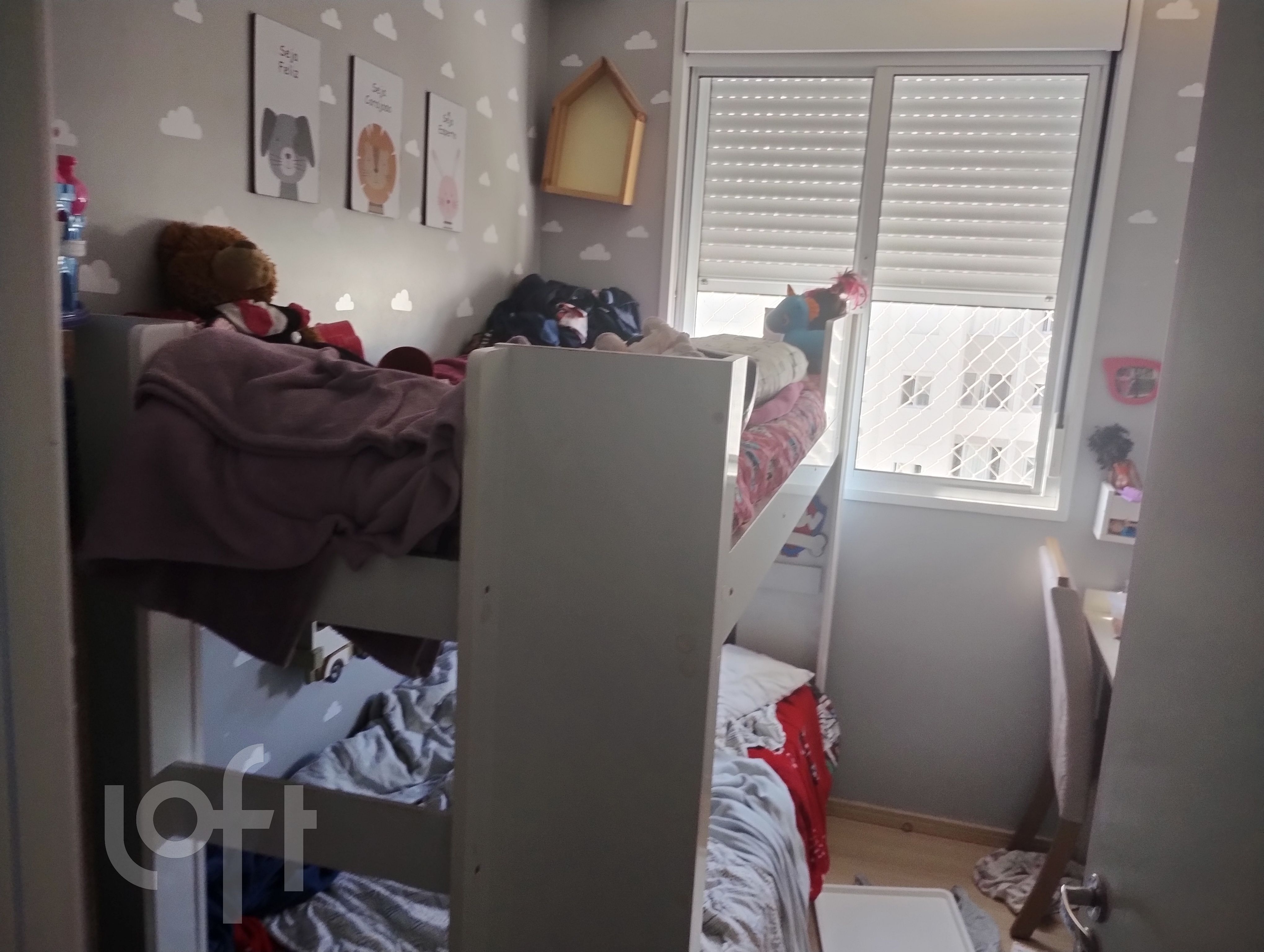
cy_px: 476
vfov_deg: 49.9
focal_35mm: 28
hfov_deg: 63.4
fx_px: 1024
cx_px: 632
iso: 522
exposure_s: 1/60
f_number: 1.8
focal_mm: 4.27
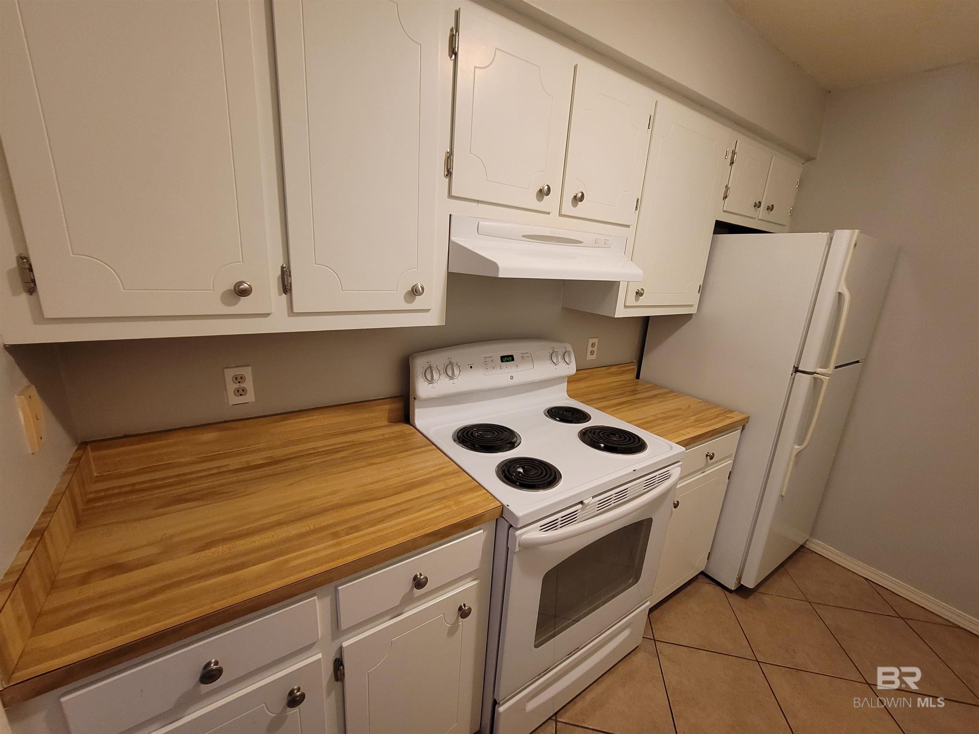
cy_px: 367
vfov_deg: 89.9
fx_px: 368
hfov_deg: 106.2
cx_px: 490
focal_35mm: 13
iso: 400
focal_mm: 2.2
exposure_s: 1/30
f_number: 2.2
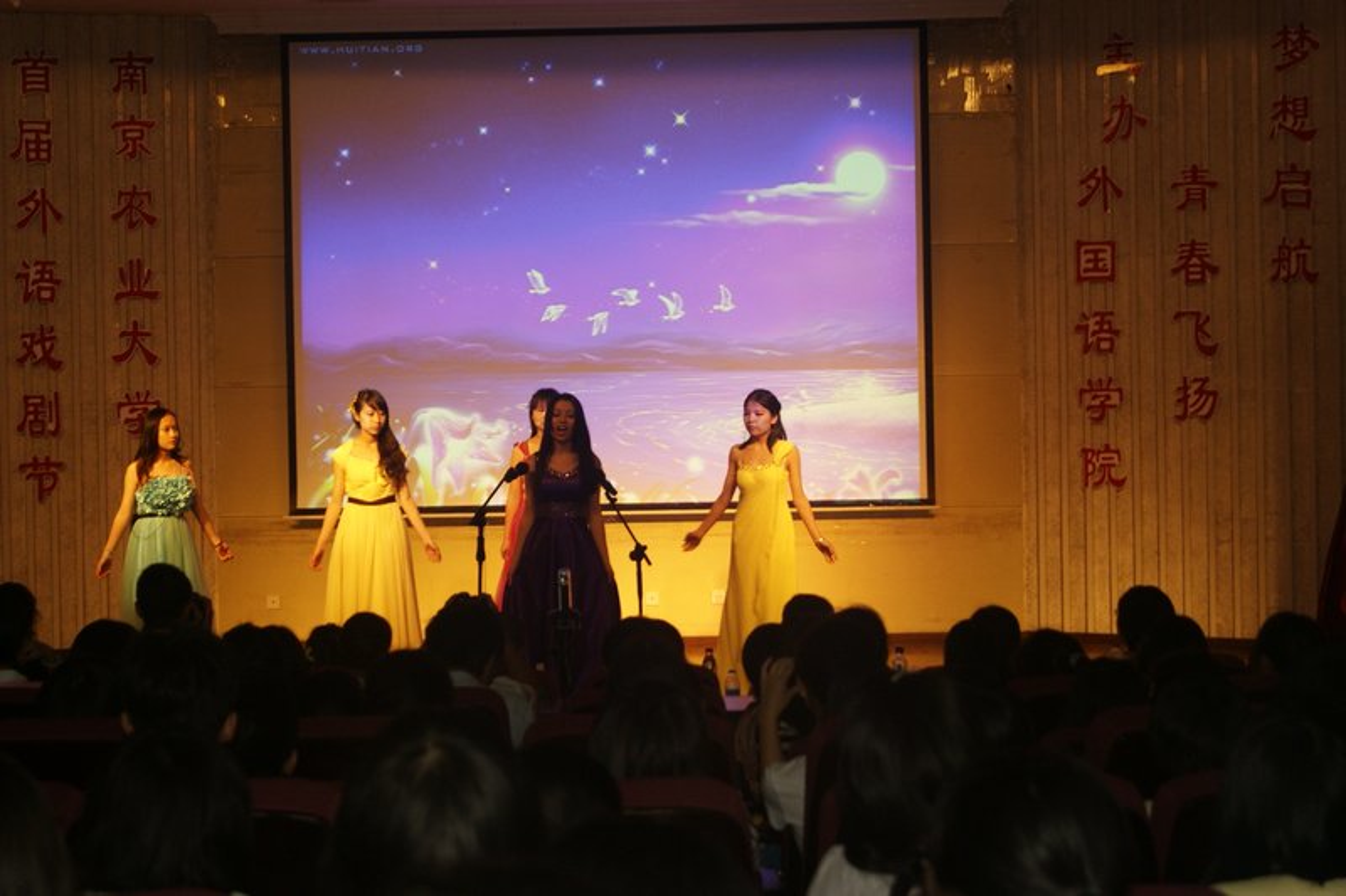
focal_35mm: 75
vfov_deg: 18.2
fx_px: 2803
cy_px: 448
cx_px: 673
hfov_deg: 27.0
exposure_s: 1/25
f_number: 5.6
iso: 200
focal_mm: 50
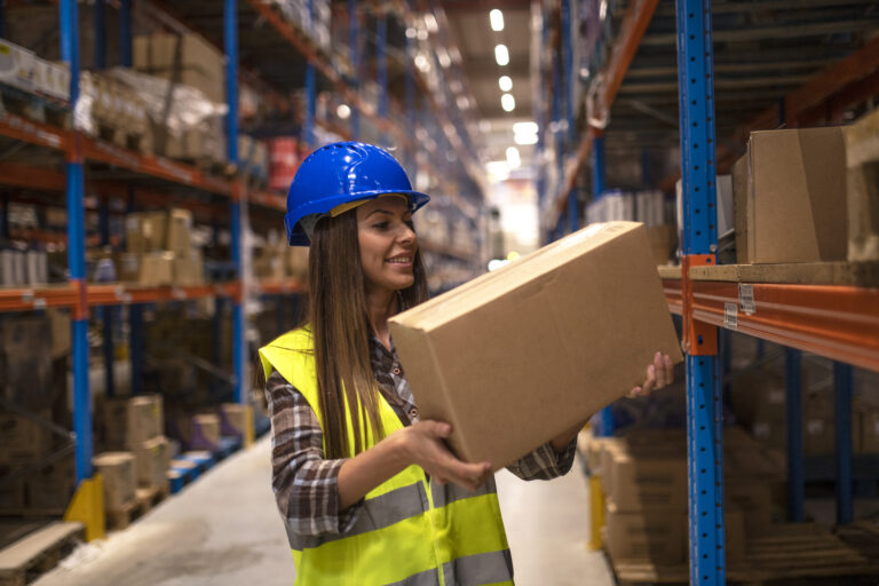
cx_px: 440
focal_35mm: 35
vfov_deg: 37.9
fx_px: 855
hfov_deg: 54.4
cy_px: 293
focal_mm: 35
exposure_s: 1/200
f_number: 1.4
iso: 500
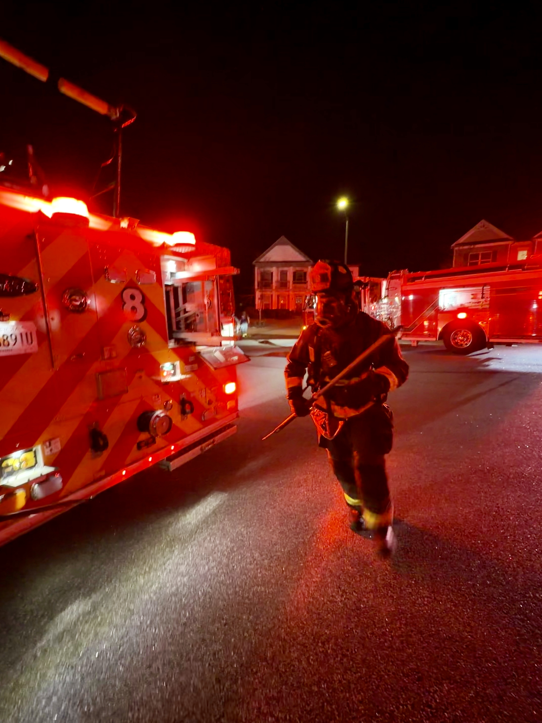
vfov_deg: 102.1
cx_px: 271
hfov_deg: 85.7
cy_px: 362
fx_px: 292
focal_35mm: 14
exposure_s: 1/30
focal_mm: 2.22
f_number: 2.2
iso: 1250
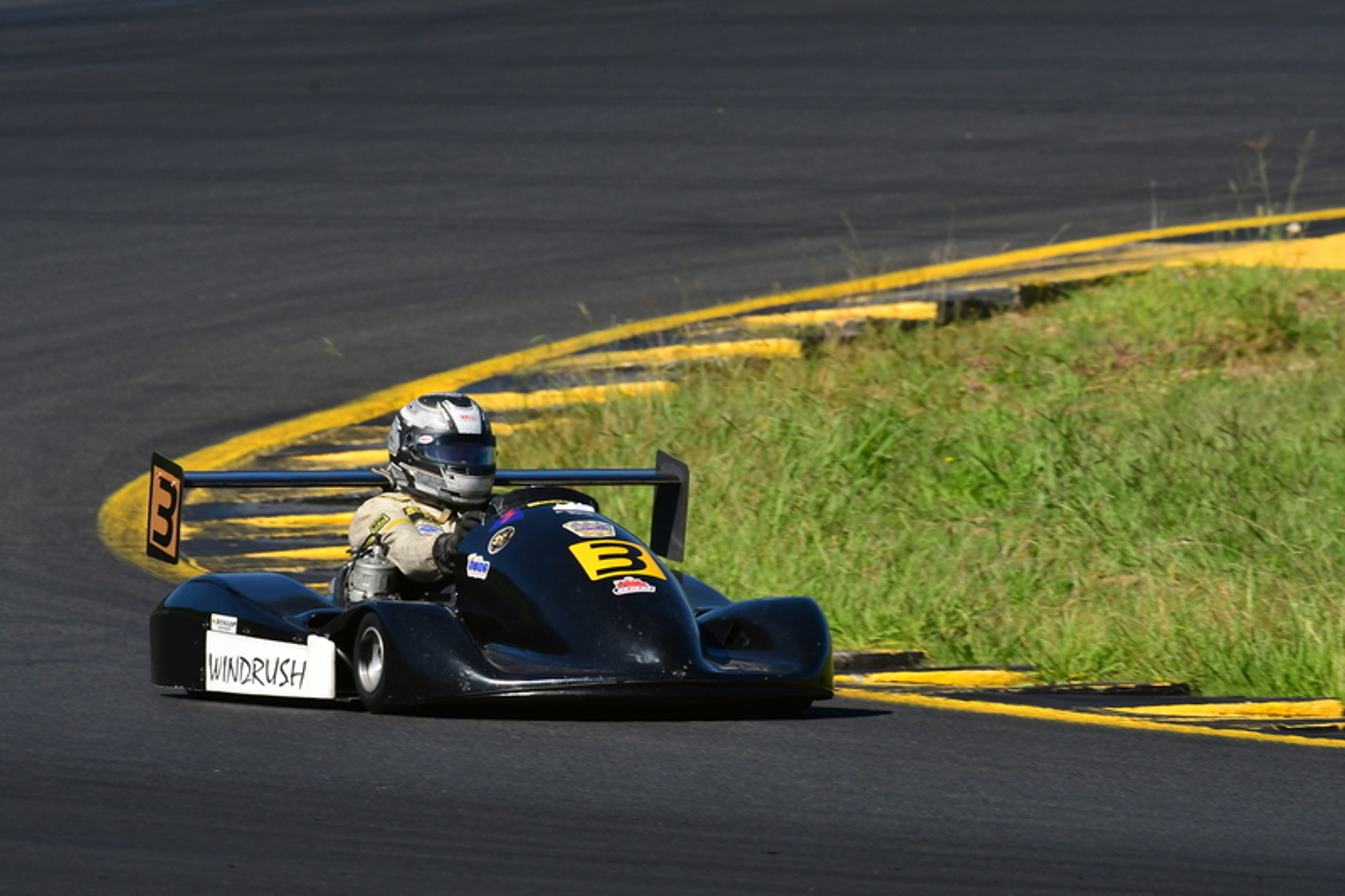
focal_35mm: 690
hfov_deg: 3.0
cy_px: 448
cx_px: 672
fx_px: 25772
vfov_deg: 2.0
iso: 400
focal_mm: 460
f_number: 11
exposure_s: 1/640
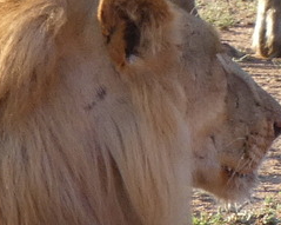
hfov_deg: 1.1
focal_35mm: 1769
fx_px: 14706
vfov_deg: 0.9
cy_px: -29
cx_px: 297
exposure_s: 1/80
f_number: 5.5
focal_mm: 42.3
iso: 125
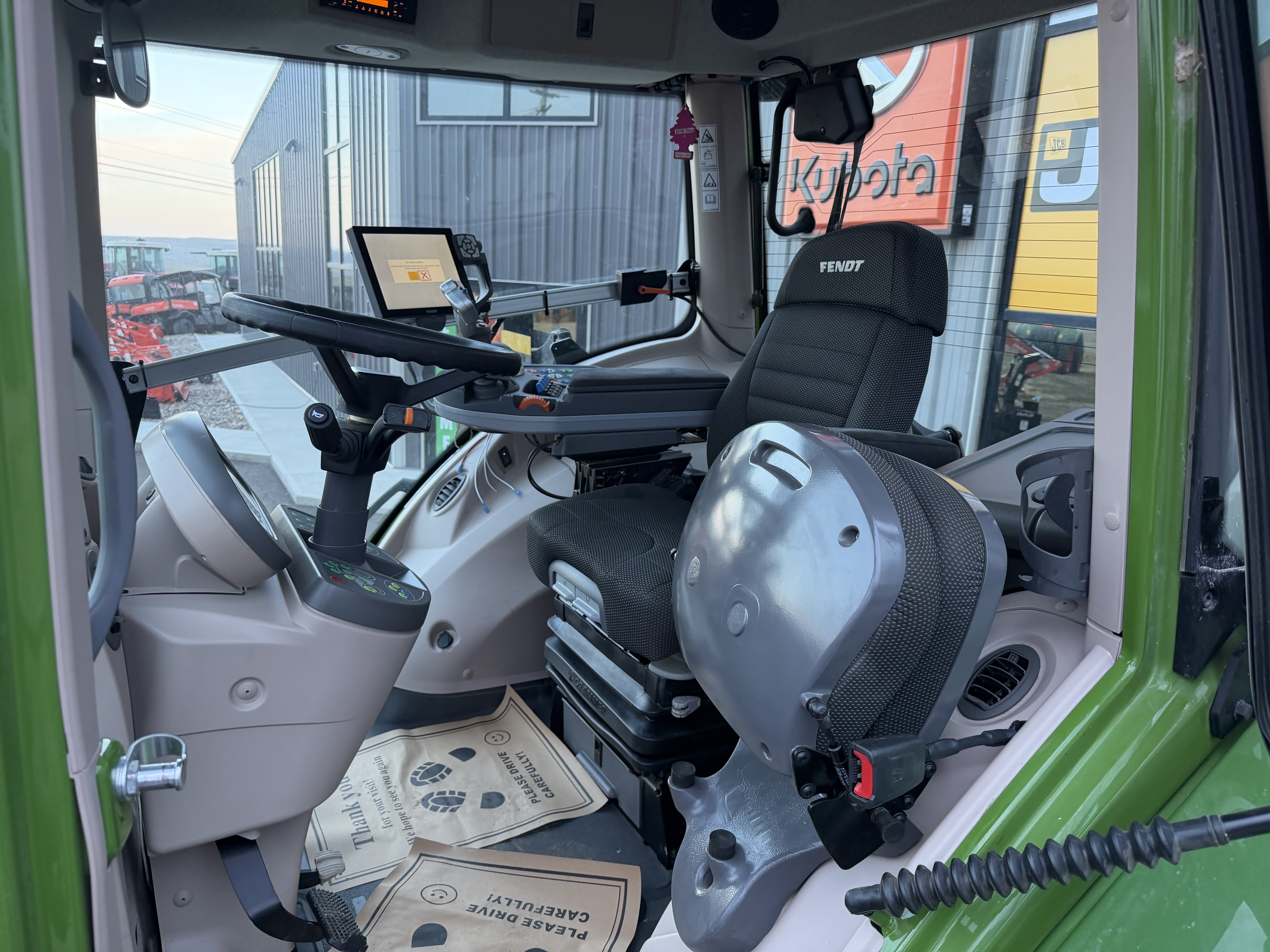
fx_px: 881
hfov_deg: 71.6
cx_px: 635
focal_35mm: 24
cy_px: 476
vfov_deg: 56.8
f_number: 1.78
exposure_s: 1/121
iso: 200
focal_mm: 6.76
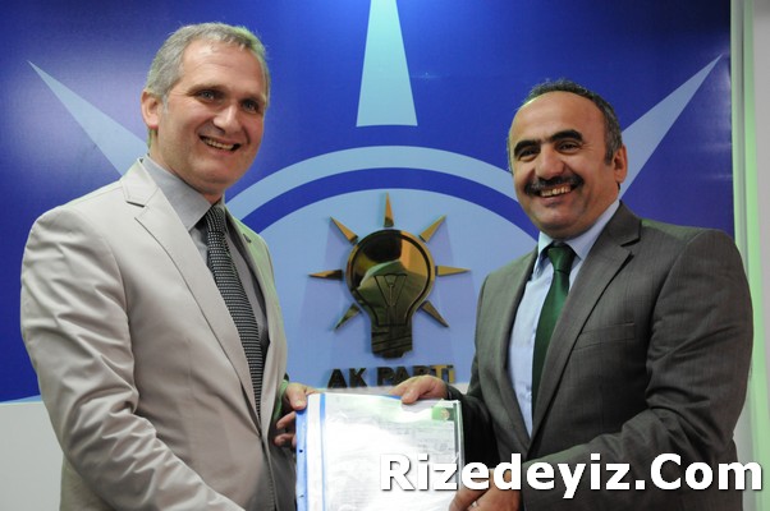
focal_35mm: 60
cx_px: 385
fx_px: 1282
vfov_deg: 22.6
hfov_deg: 33.4
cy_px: 256
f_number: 4.8
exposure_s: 1/100
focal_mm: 40
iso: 1600
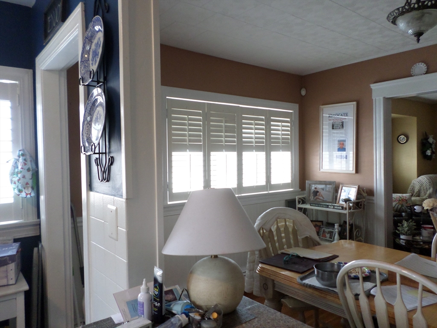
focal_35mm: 25
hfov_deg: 69.4
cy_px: 164
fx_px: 316
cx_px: 218
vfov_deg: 54.9
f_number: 2.5
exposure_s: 1/30
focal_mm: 4.5
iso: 200
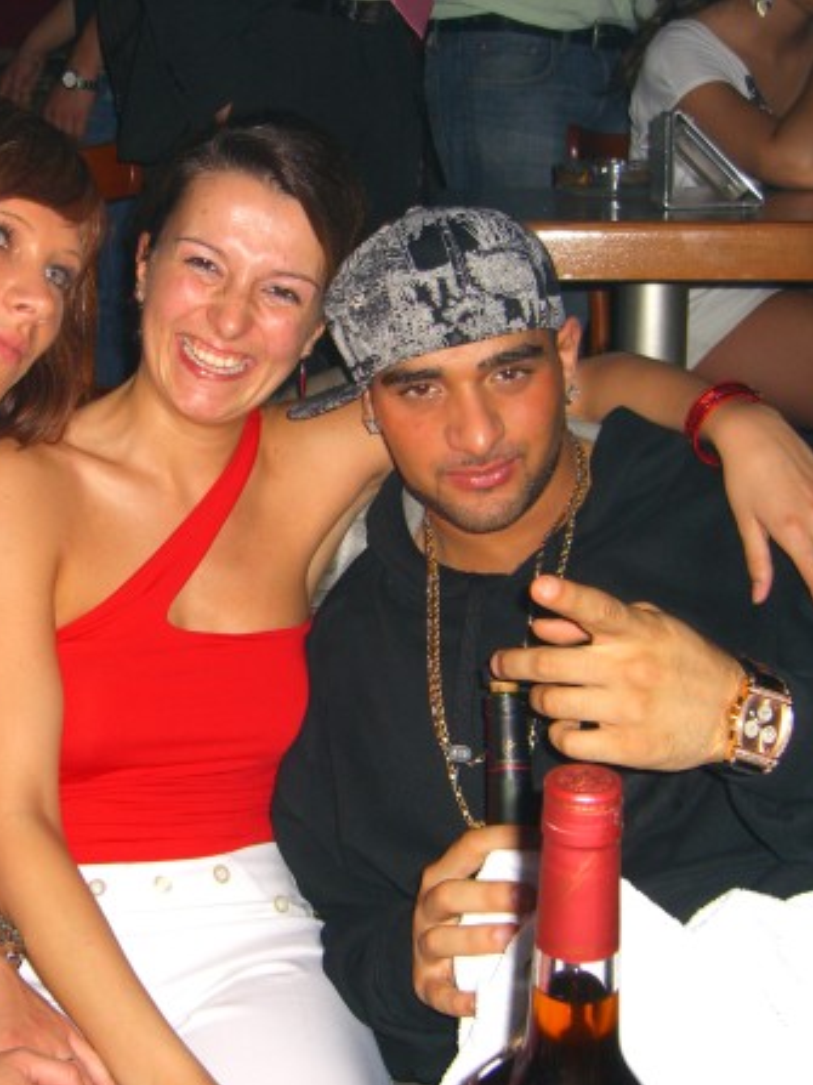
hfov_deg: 28.2
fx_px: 1598
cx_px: 223
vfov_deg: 37.5
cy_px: 544
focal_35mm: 51
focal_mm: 7.9
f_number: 2.8
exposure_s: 1/60
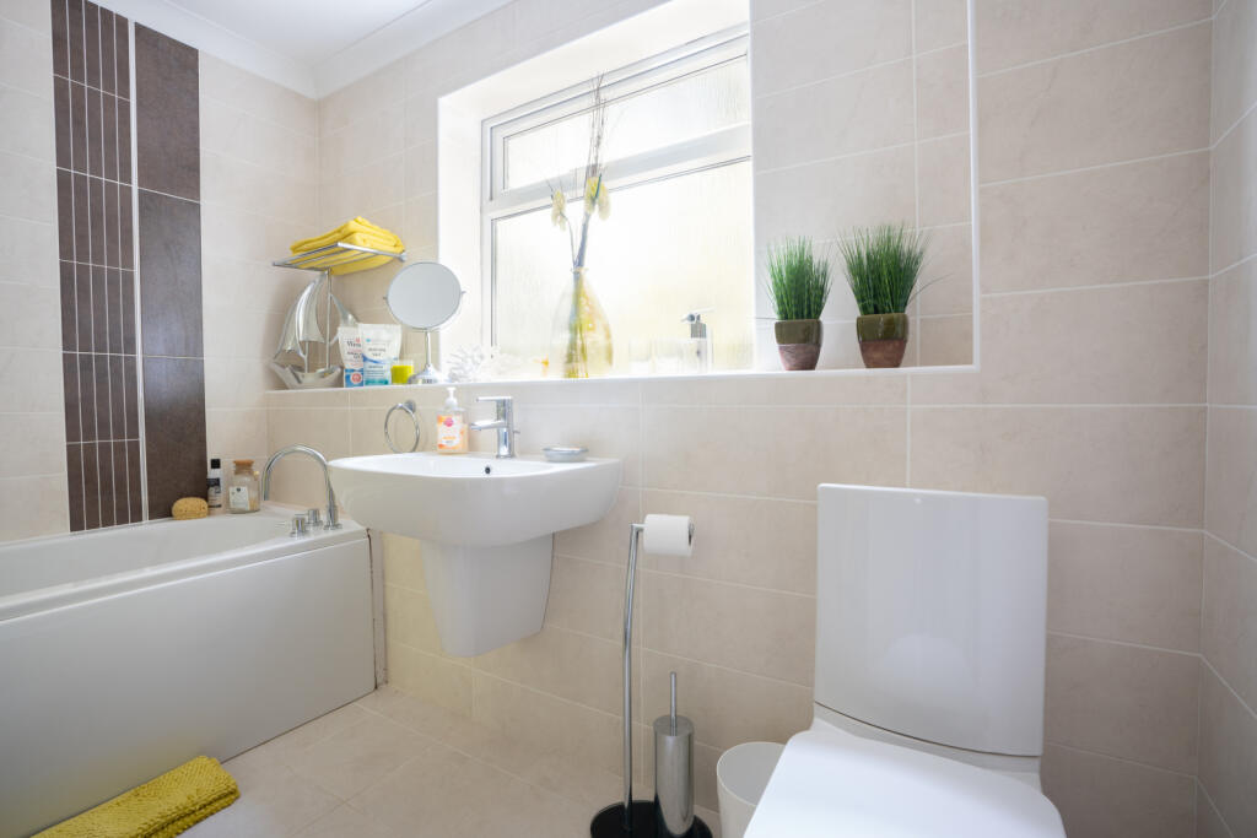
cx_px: 628
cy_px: 419
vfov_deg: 73.8
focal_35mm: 16
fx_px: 559
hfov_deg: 96.7
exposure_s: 1/10
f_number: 11
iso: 400
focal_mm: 16
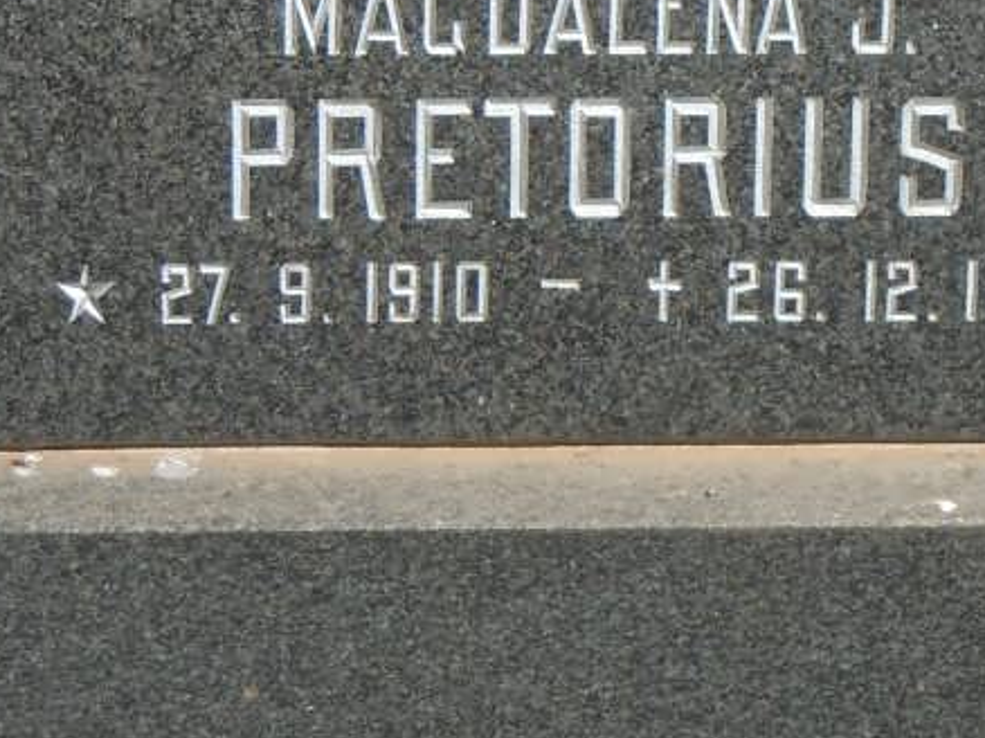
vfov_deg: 7.0
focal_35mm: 211
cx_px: 672
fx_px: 6001
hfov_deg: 9.4
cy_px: -212
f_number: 4.3
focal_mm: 13.9
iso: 200
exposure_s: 1/800
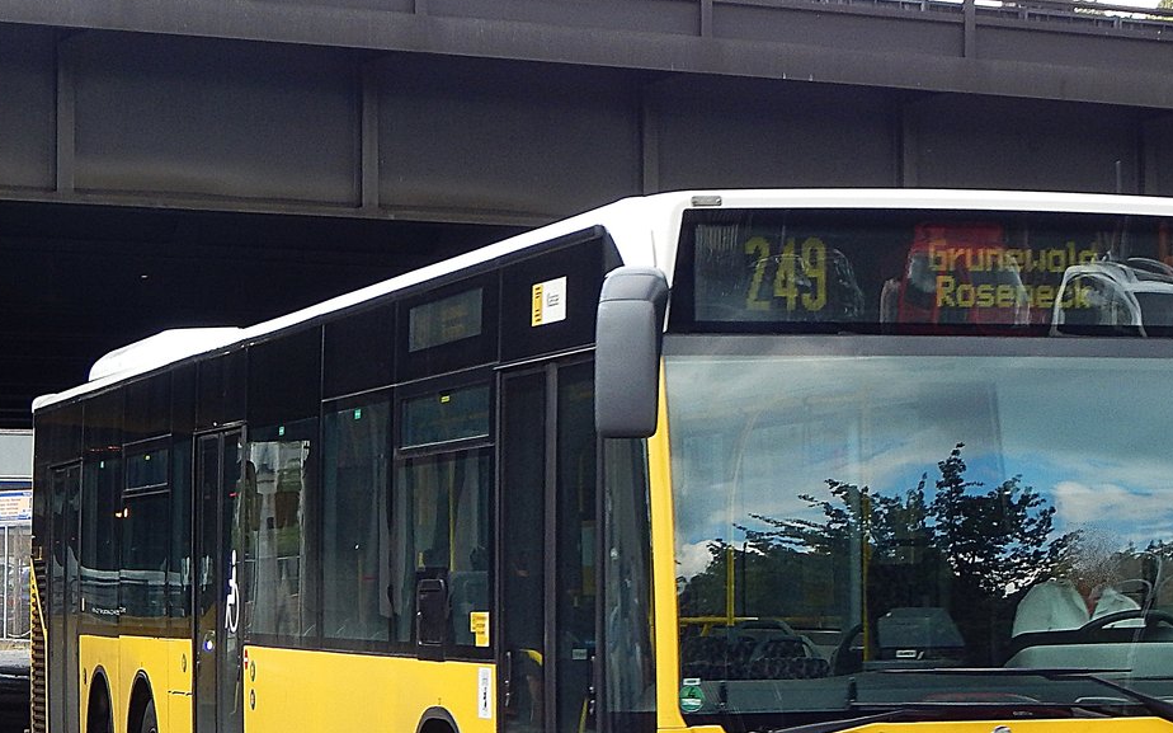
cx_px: 702
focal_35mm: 95
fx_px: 3036
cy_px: 563
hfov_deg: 21.8
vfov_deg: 13.7
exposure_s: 1/200
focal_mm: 12.3
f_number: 4.1
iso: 125
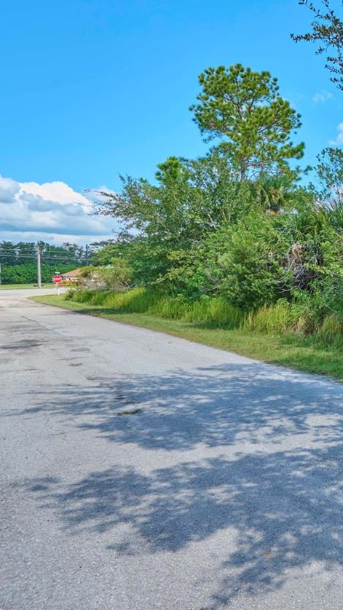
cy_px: 268
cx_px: 508
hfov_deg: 28.3
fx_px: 453
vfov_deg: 67.7
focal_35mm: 28
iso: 100
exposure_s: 1/100
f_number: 8
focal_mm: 14
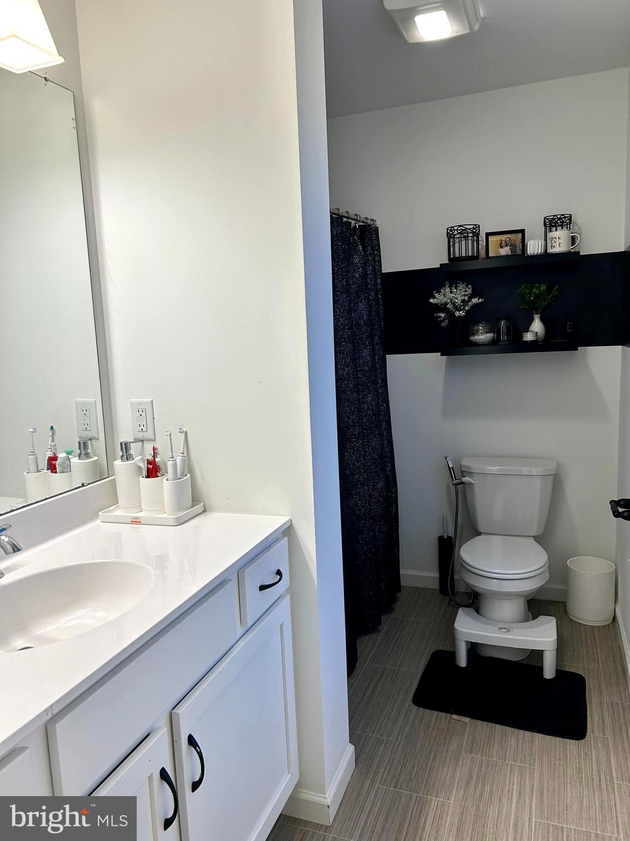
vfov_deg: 67.3
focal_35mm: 26
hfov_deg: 53.1
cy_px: 420
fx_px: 631
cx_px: 315
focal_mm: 5.7
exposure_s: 1/120
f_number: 1.5
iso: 50
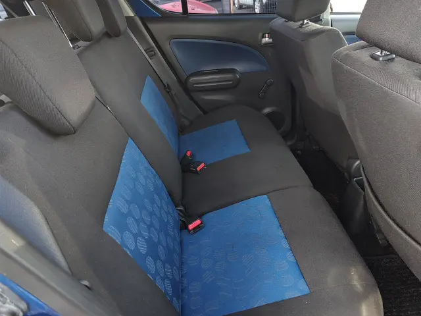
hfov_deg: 73.9
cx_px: 210
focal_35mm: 23
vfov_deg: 58.9
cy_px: 158
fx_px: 280
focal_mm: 5.56
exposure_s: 1/100
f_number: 1.8
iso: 283
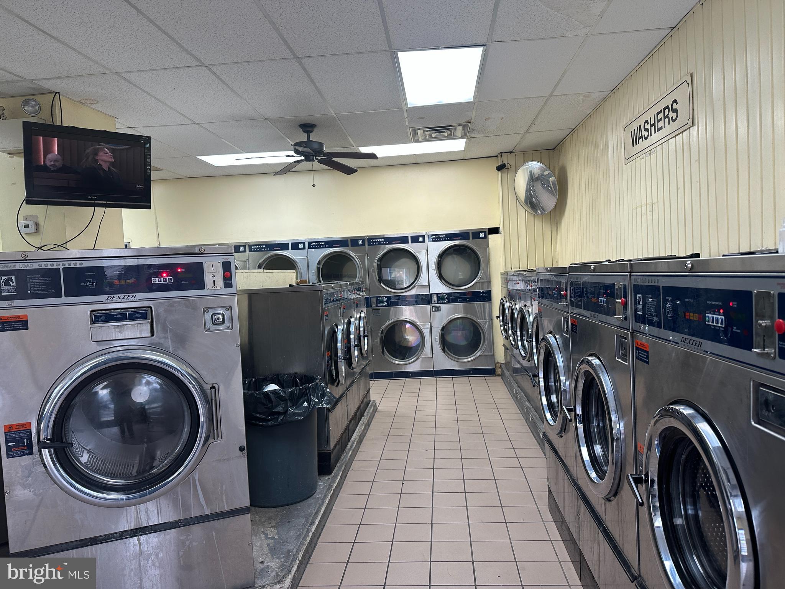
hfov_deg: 71.6
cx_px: 392
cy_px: 294
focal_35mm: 24
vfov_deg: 56.8
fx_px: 544
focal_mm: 6.86
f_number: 1.78
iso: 125
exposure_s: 1/120
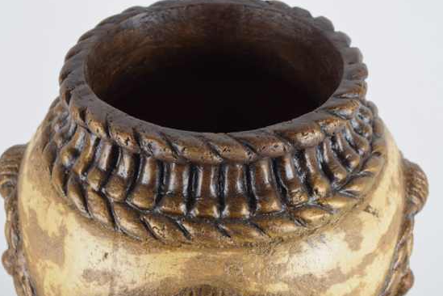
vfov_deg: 16.3
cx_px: 217
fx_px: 1034
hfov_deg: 24.2
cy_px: 137
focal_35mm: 84
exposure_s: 1/125
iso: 400
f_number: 7.1
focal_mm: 48
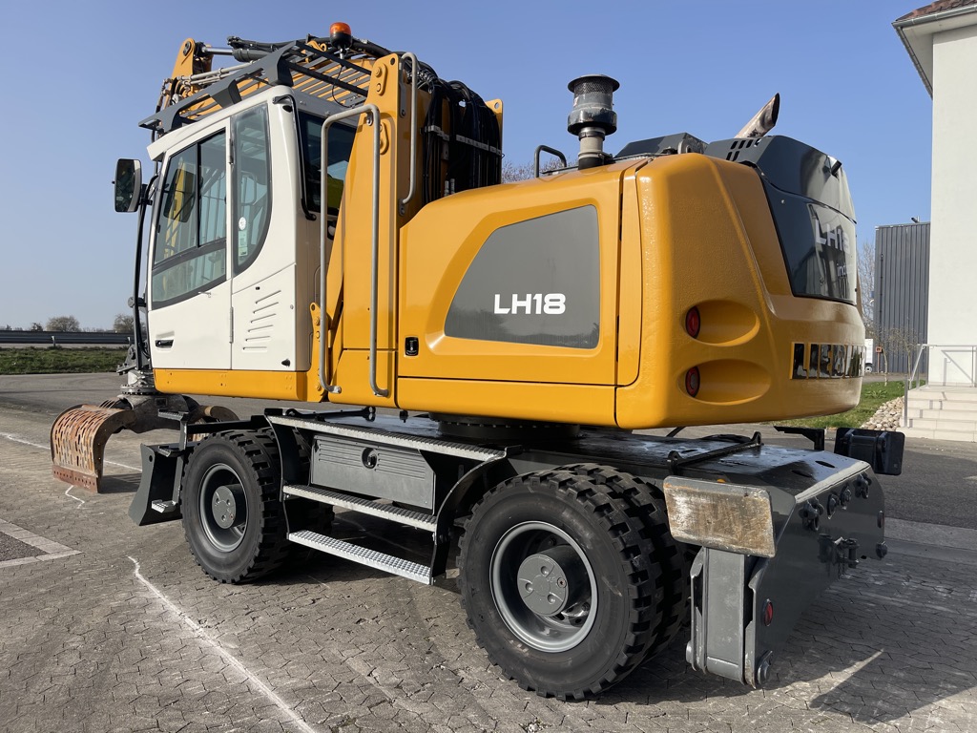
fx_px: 706
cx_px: 488
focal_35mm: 25
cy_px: 366
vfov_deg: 54.9
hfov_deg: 69.4
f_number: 1.6
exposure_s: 1/3559
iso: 32
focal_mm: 5.1
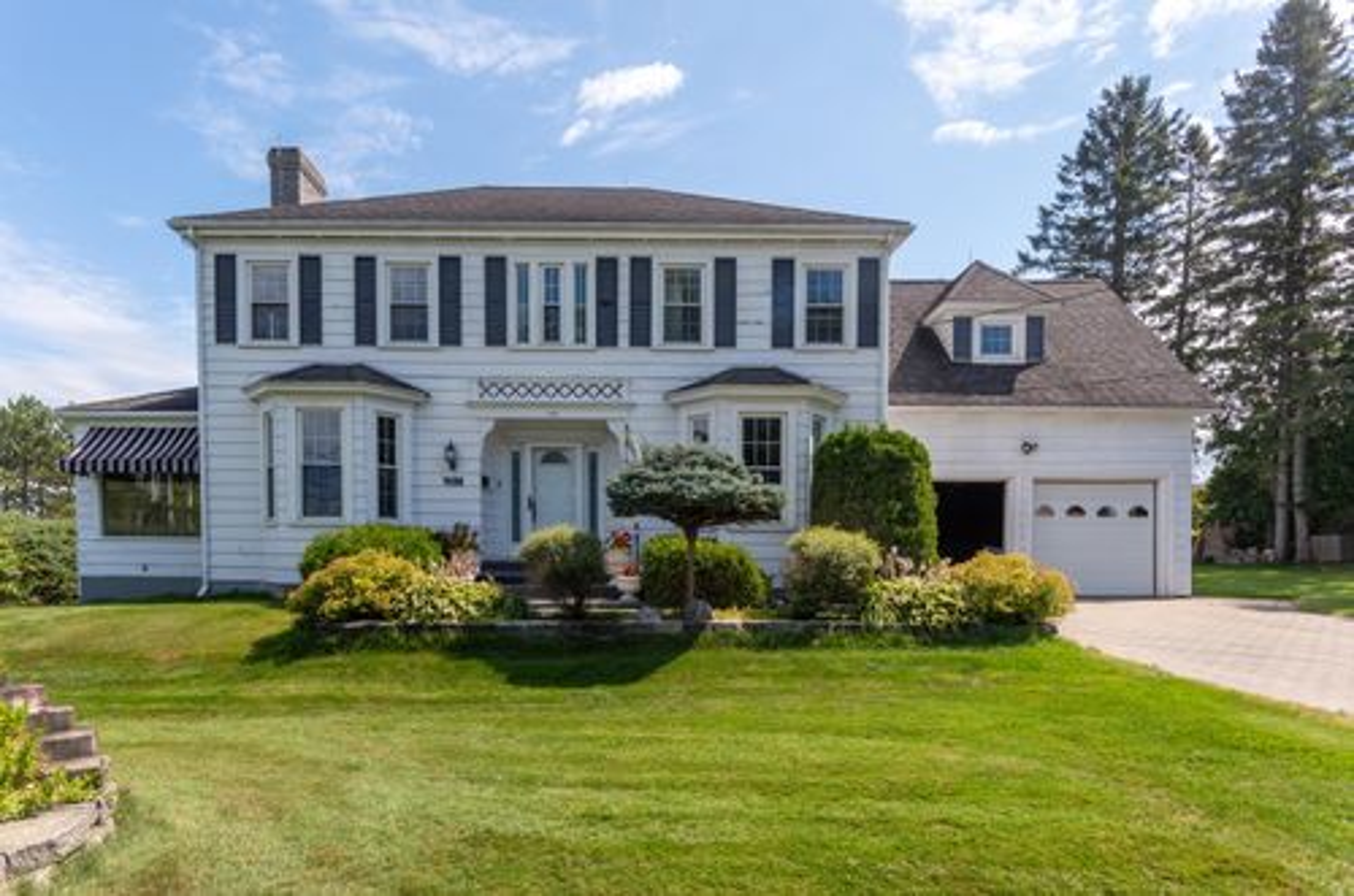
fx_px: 638
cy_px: 448
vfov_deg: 70.2
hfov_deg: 93.4
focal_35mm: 17
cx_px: 677
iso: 100
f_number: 5
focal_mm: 17
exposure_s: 1/100
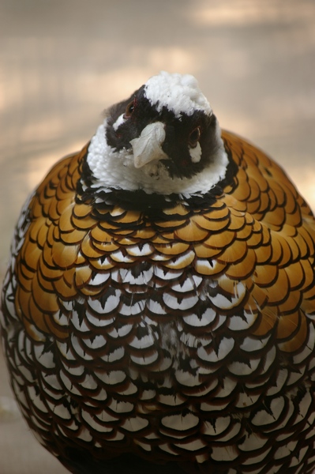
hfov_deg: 5.7
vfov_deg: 8.6
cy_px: 237
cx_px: 158
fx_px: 3155
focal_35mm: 240
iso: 200
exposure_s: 1/20
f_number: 5.6
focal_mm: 160
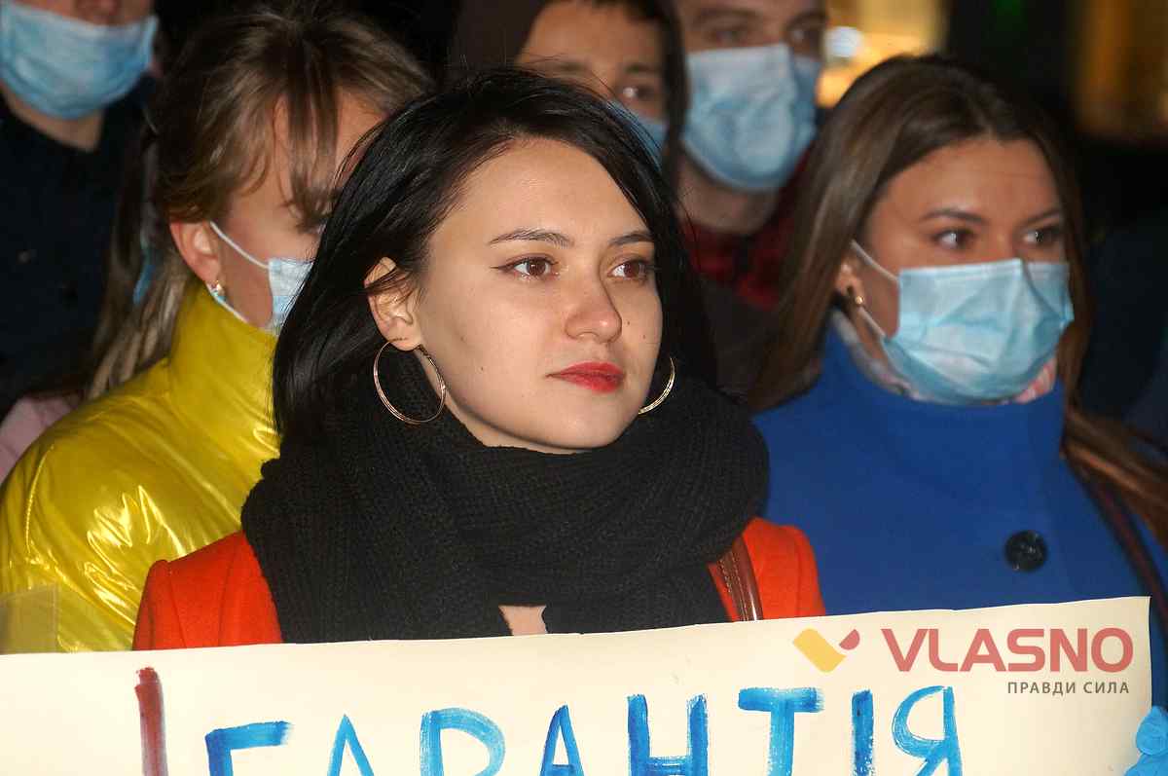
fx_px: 5833
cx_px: 584
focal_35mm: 180
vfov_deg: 7.6
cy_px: 388
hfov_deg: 11.4
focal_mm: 120
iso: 800
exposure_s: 1/60
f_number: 5.6
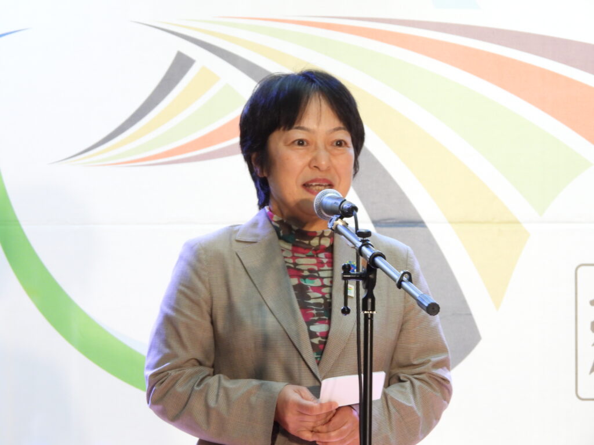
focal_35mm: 300
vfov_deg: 5.0
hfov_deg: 6.6
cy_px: 222
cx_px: 297
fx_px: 5148
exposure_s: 1/40
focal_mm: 53.5
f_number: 5
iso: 400
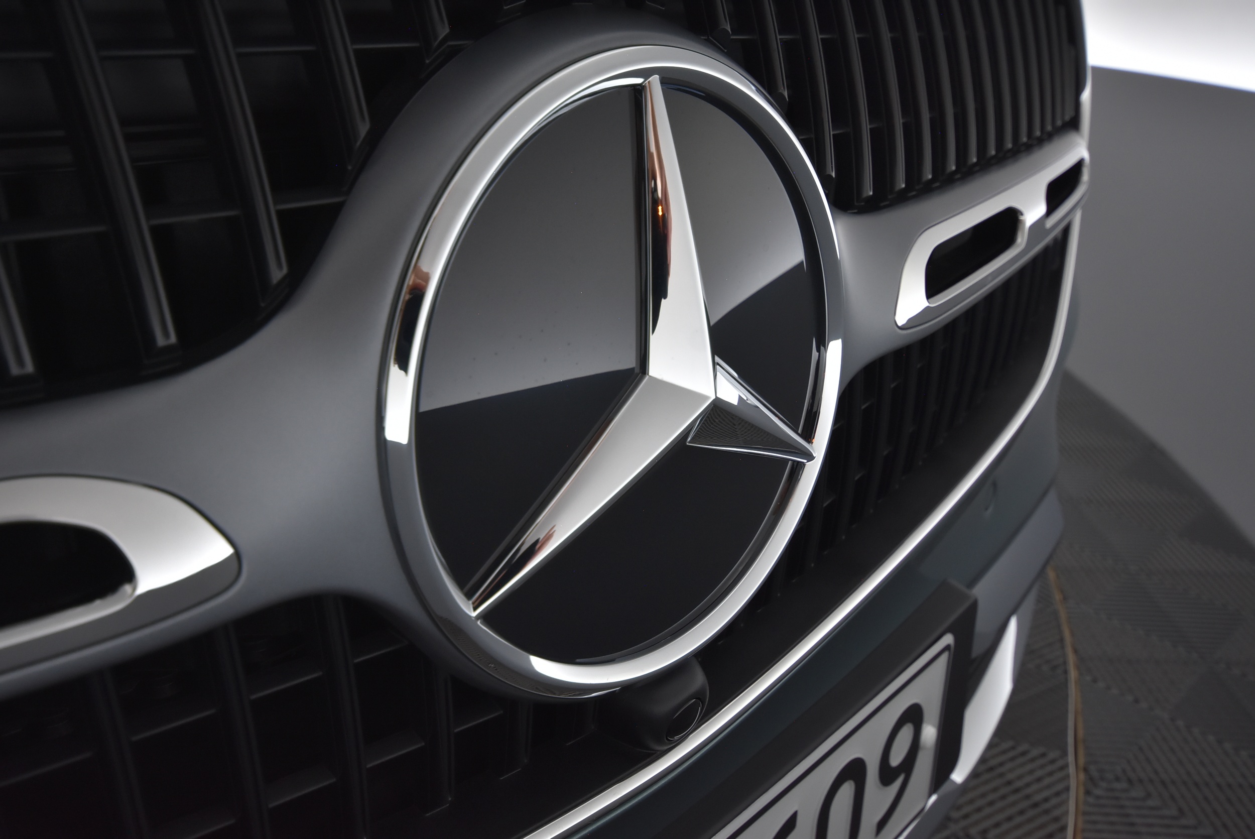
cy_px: 420
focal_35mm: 30
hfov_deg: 61.9
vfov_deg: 43.7
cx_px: 628
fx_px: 1047
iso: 800
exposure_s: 1/60
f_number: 5.6
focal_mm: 20
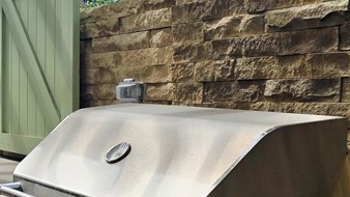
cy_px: 120
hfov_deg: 24.4
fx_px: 705
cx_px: -103
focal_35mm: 76
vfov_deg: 15.9
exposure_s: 1/625
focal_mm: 6.3
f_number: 1.7
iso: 12
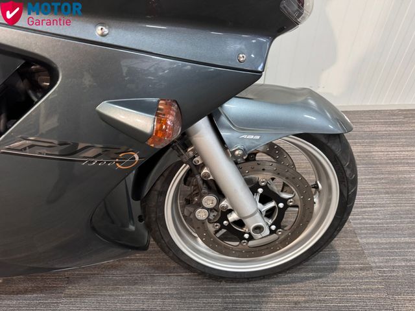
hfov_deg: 71.6
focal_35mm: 24
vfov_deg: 56.8
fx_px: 288
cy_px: 156
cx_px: 208
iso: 640
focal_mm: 6.76
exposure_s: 1/33
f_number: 1.78
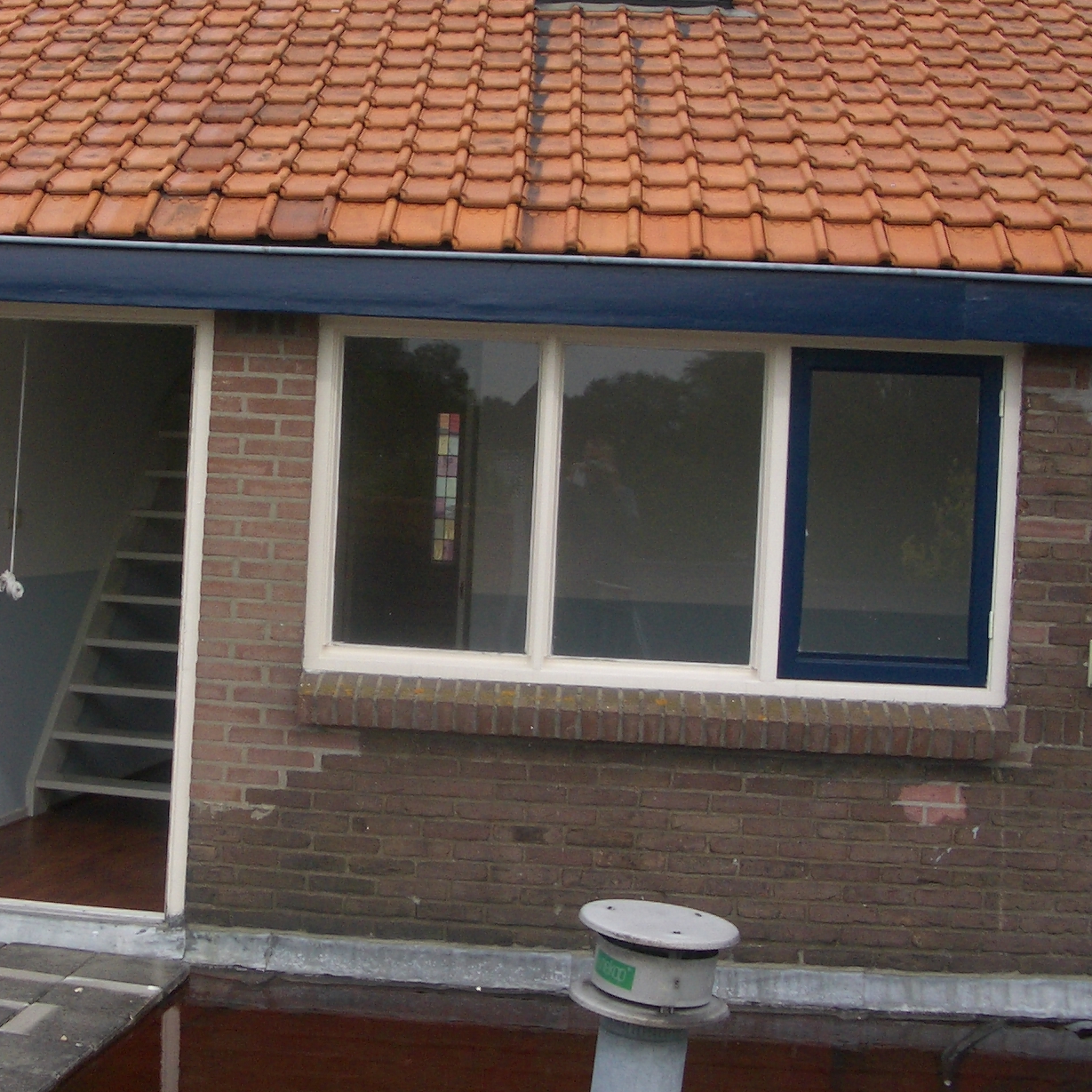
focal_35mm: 58
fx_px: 2070
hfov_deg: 29.2
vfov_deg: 29.5
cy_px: 466
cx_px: 319
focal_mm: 5.8
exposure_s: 1/400
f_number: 4.3
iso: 50
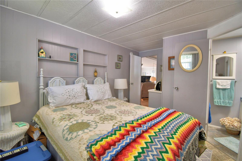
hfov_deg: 100.4
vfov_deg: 77.3
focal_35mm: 15
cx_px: 121
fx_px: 101
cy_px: 80
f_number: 4.5
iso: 400
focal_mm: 10
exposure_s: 1/50
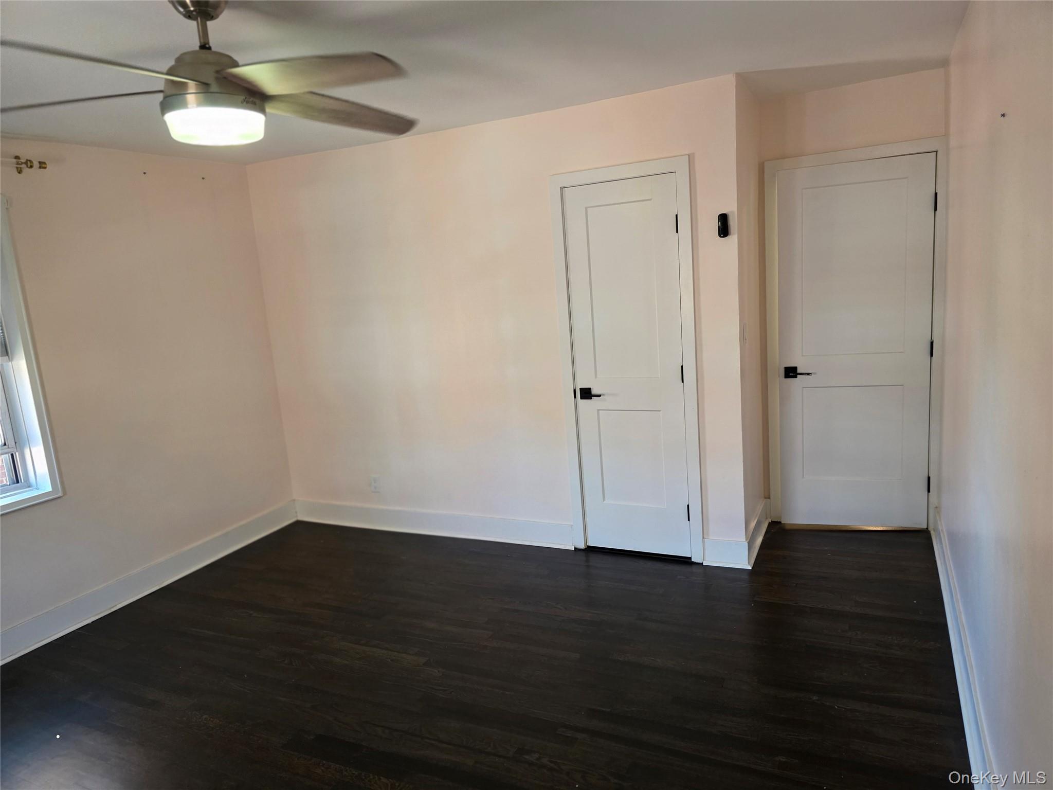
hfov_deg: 73.9
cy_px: 395
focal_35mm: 23
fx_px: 700
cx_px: 526
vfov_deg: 58.9
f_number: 1.7
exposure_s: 1/120
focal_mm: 6.3
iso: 400
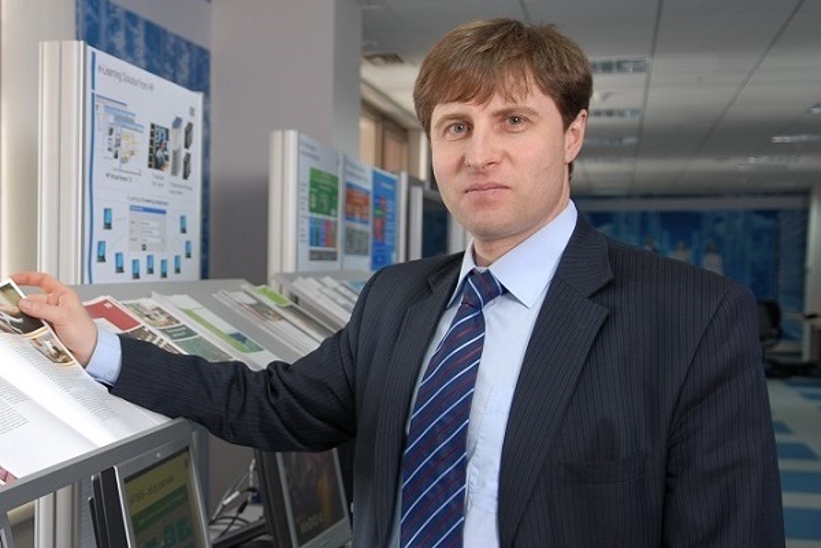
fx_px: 684
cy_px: 274
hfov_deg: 61.9
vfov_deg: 43.6
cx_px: 410
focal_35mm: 30
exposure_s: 1/30
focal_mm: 20
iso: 100
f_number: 2.8
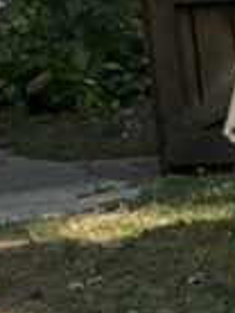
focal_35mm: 206
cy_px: 286
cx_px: 1096
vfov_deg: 9.6
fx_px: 1868
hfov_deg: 5.7
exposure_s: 1/586
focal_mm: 3
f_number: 1.8
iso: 25
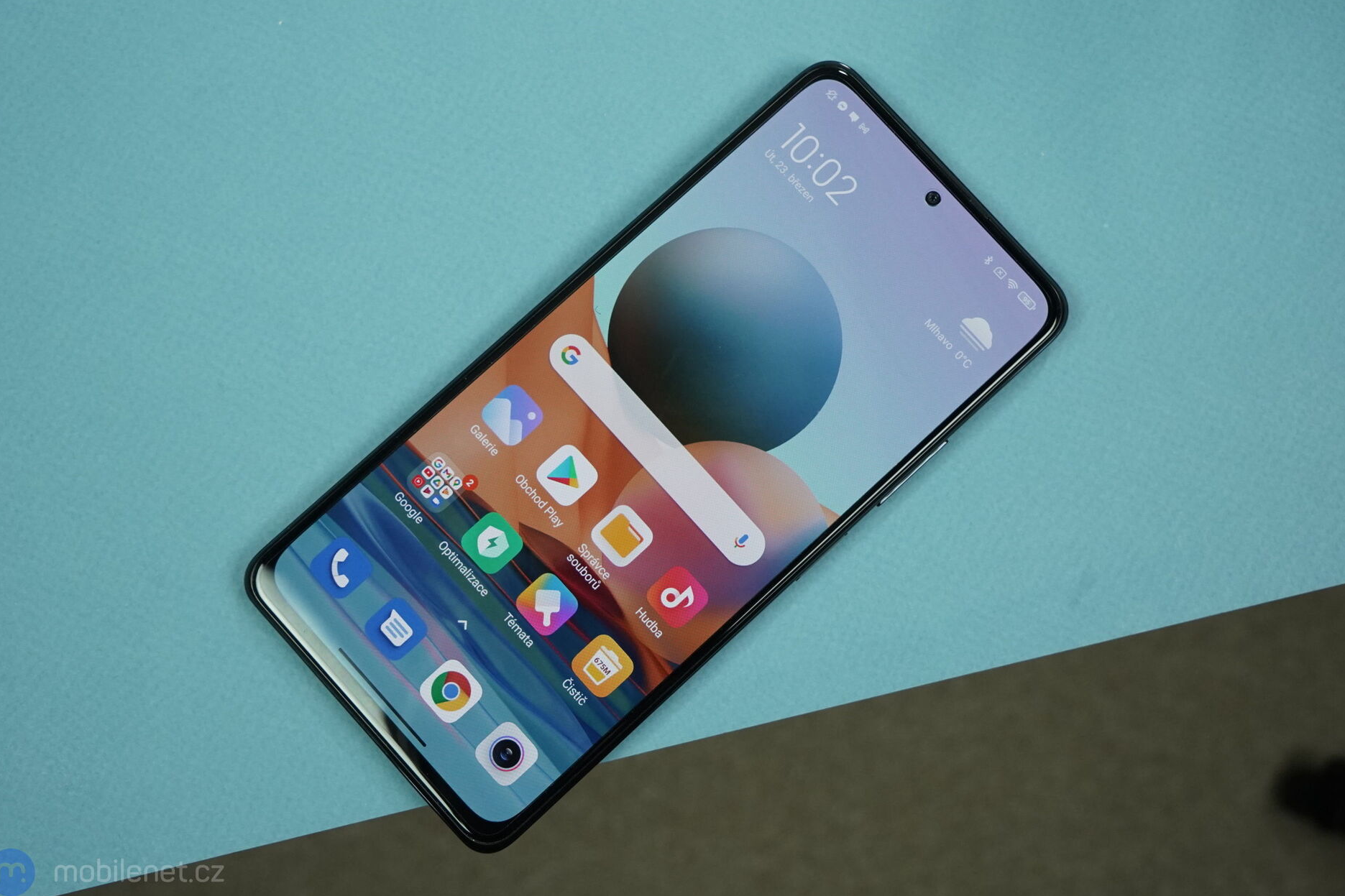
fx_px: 1457
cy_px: 456
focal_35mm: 39
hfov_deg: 49.6
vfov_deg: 34.2
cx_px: 658
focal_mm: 38
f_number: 9
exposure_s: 1/200
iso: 3200
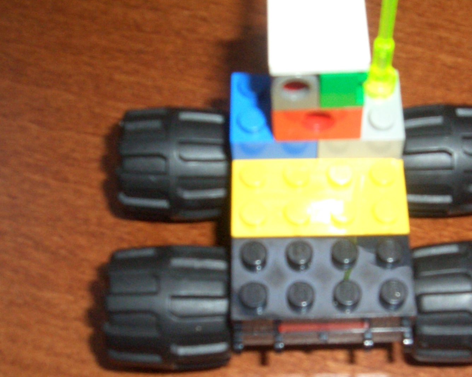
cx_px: 328
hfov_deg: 34.3
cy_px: 228
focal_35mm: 54
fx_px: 754
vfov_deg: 28.0
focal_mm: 4.8
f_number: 4
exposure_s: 1/40
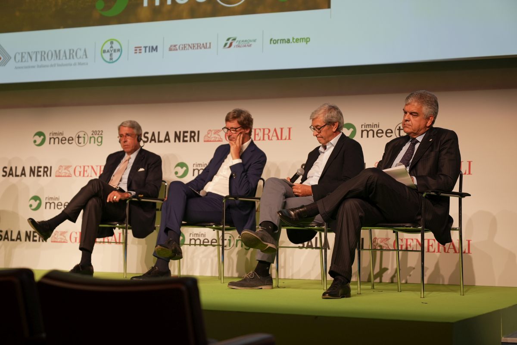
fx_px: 977
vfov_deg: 20.1
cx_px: 258
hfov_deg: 29.6
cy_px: 172
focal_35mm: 68
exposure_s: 1/100
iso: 640
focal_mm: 68
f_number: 2.8
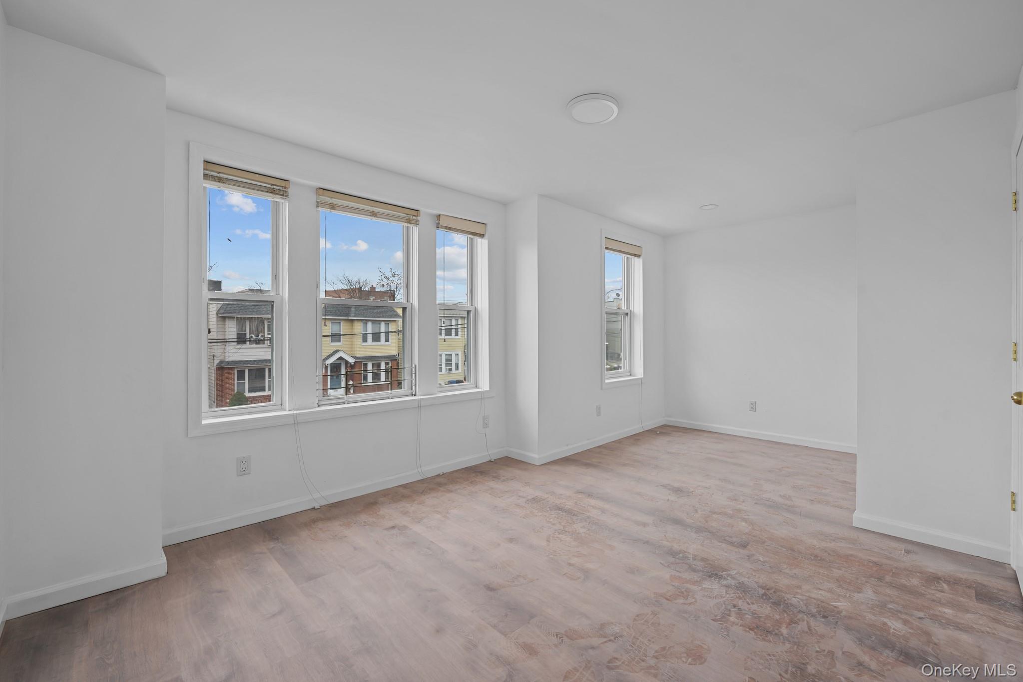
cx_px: 512
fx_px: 398
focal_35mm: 14
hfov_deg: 104.3
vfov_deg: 81.2
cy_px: 341
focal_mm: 14
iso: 160
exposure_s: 1.3
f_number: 8
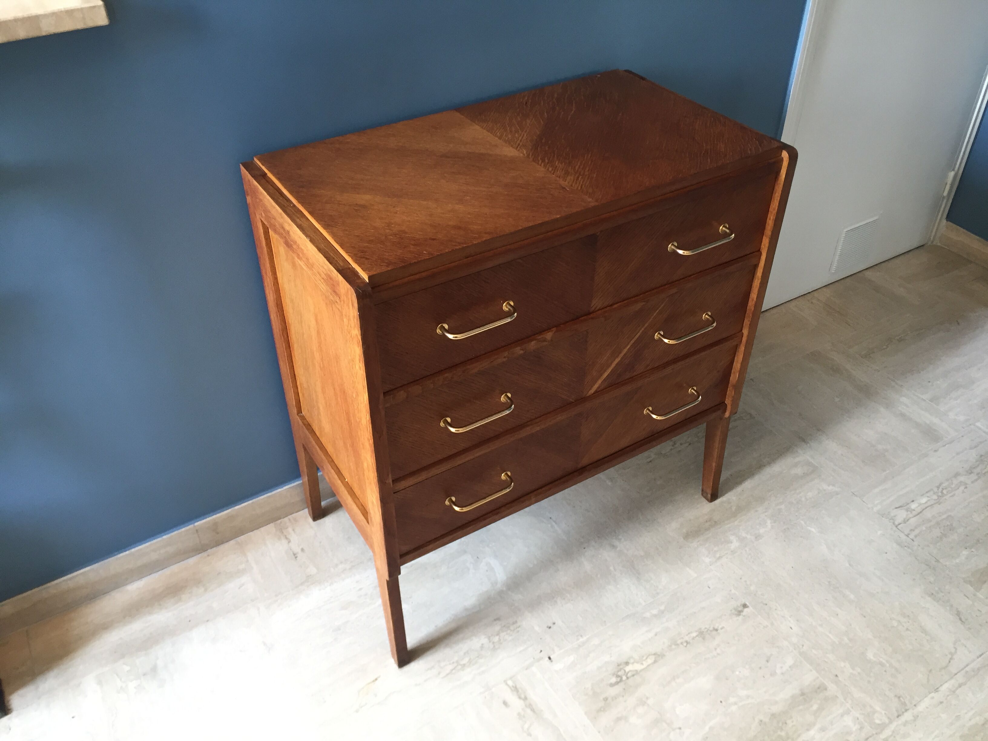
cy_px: 370
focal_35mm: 29
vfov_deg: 48.2
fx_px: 828
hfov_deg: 61.7
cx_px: 494
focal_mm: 4.15
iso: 100
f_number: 2.2
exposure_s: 1/33
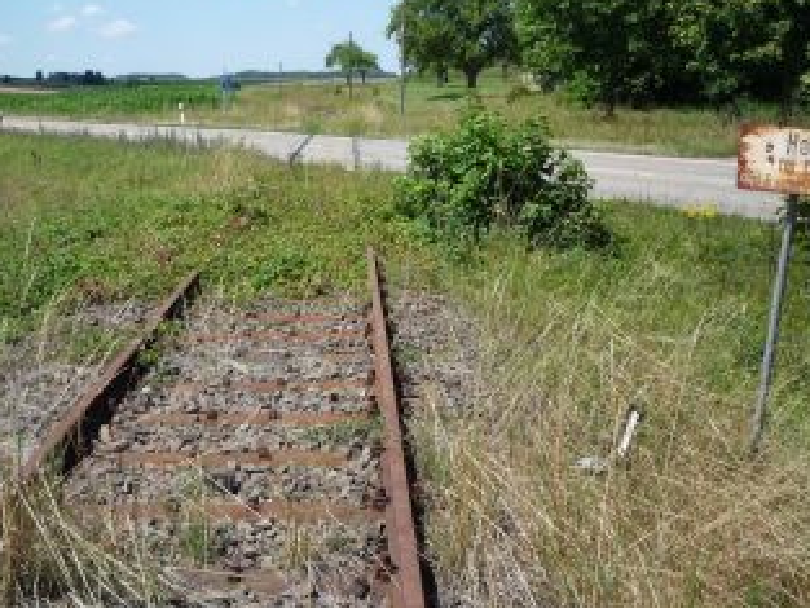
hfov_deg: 38.9
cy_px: 186
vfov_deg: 29.4
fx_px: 1147
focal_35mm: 49
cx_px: 365
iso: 100
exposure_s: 1/400
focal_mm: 5.2
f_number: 5
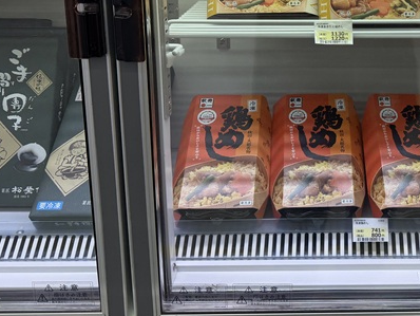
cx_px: 357
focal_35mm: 50
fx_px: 607
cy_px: 24
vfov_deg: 27.9
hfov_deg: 36.4
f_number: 1.78
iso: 64
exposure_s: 1/121
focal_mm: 6.76
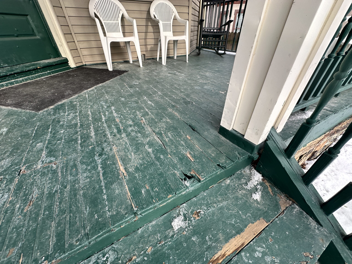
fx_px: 142
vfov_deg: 85.7
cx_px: 176
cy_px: 132
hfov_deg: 102.1
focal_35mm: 14
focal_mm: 2.22
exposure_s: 1/252
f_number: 2.2
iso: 40
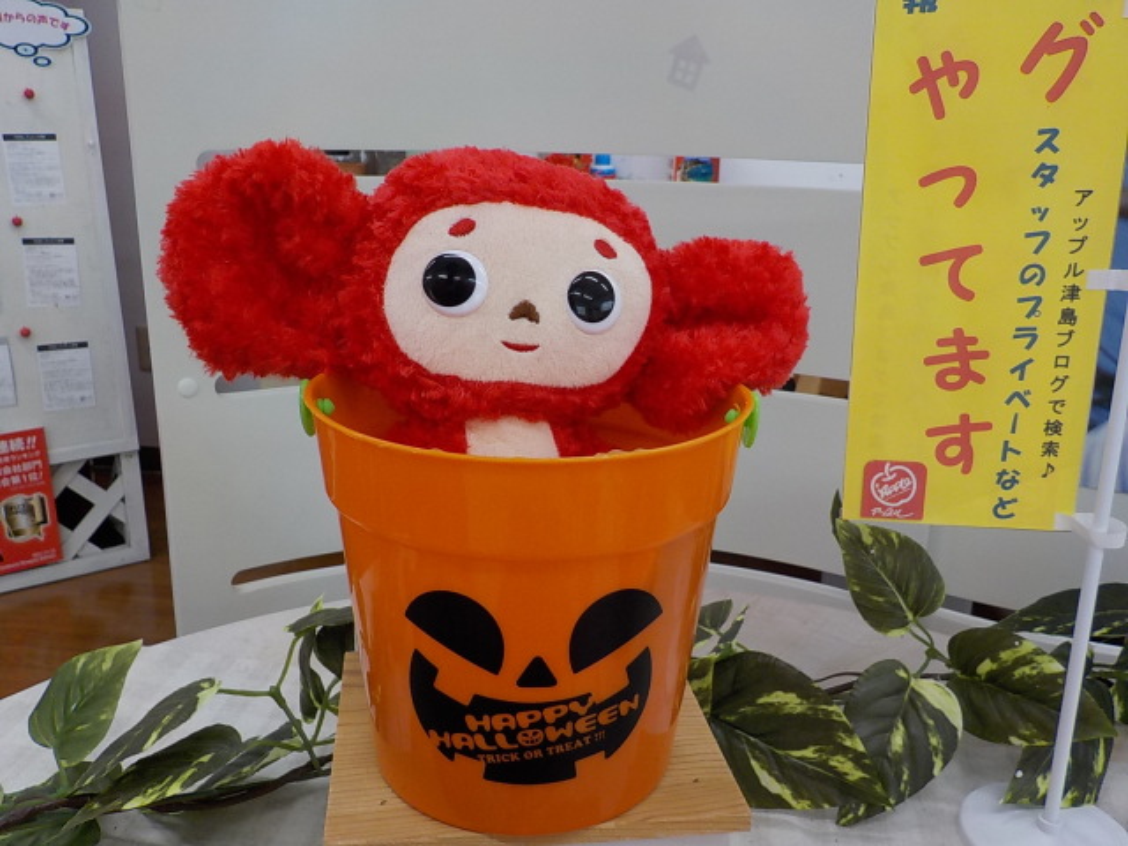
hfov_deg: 60.0
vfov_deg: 46.8
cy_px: 423
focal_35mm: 30
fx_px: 978
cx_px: 564
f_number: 3.3
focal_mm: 4.1
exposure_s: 1/80
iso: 125
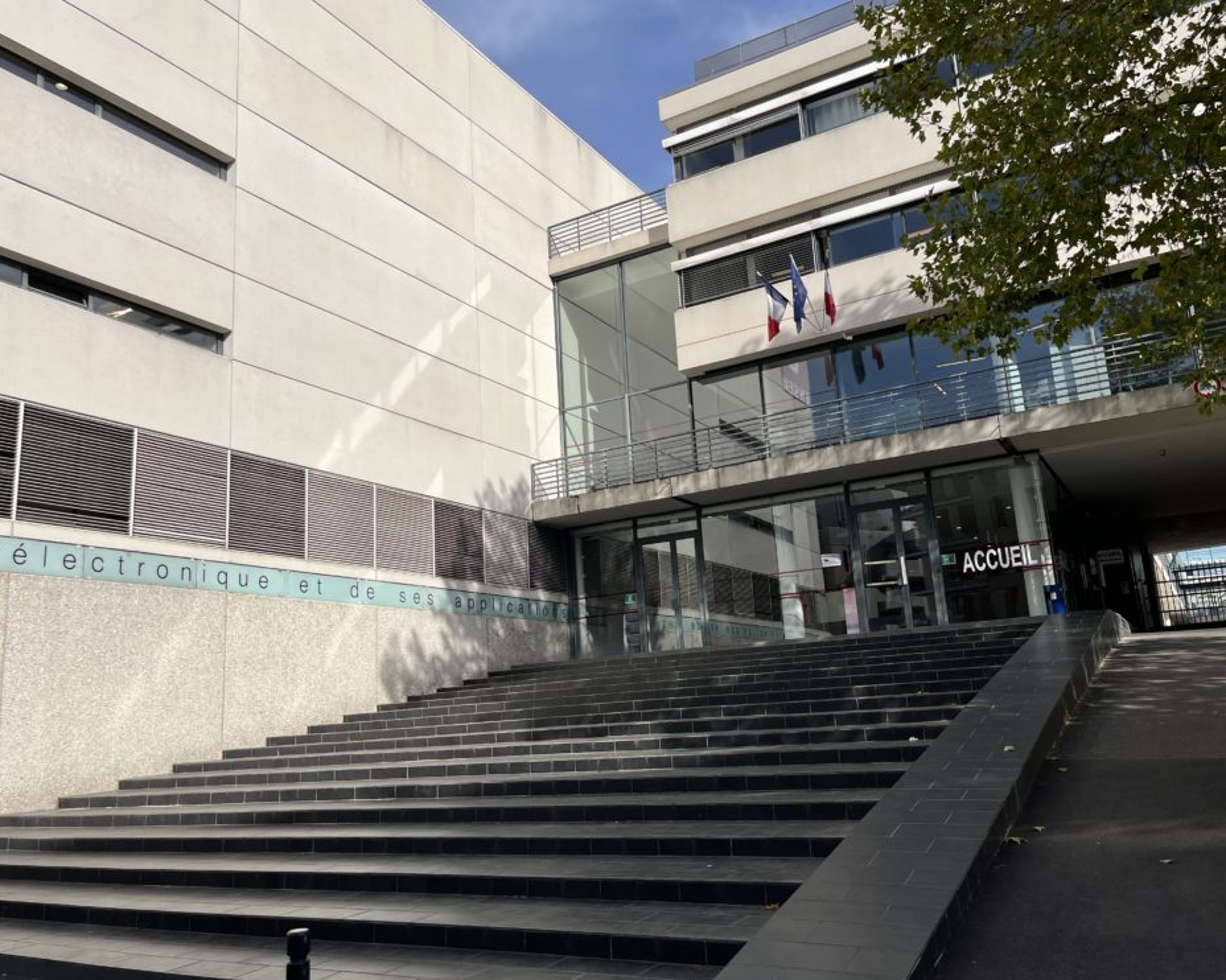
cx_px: 600
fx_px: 1016
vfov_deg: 51.5
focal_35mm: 28
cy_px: 486
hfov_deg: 62.2
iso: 50
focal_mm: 5.1
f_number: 1.6
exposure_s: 1/6173
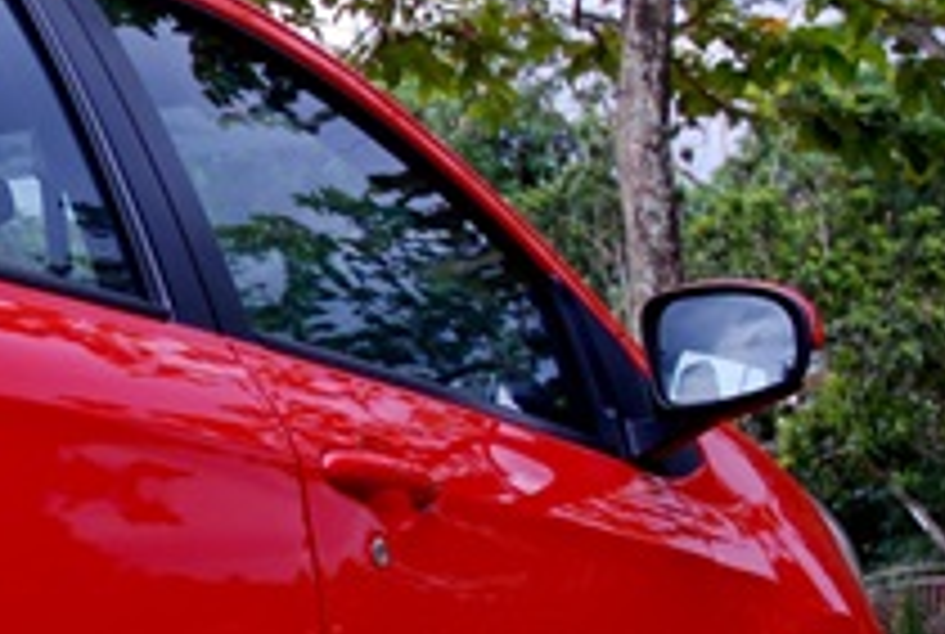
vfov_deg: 10.0
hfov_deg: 13.8
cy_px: 647
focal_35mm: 137
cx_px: -590
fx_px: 3604
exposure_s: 1/100
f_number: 5
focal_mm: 24
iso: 200
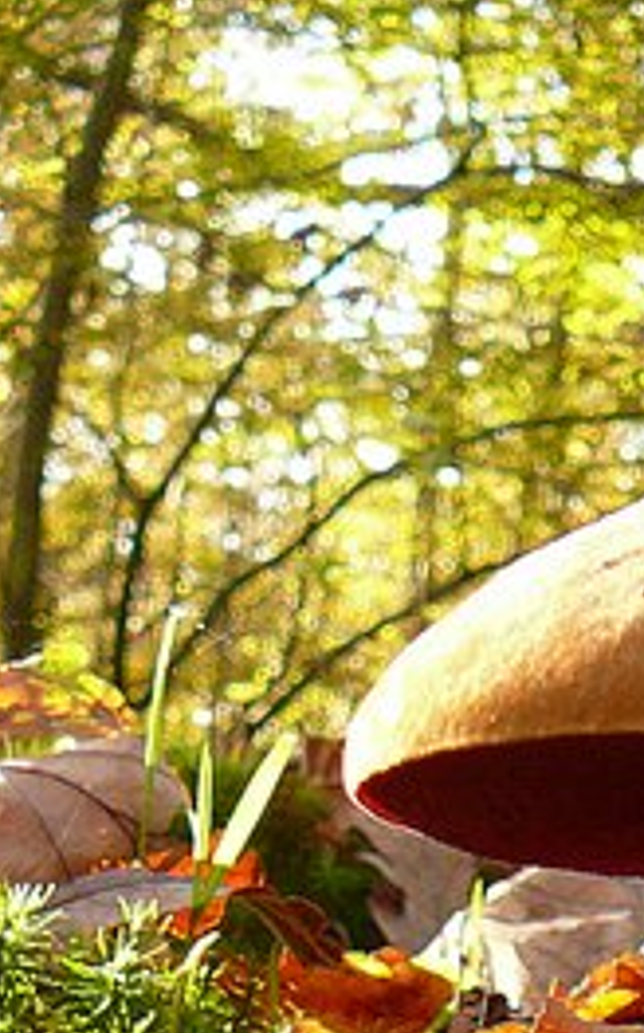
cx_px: 1096
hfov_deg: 10.9
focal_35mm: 113
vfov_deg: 17.5
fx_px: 3178
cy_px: 1292
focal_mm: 5.2
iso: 100
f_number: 2.8
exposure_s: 1/30
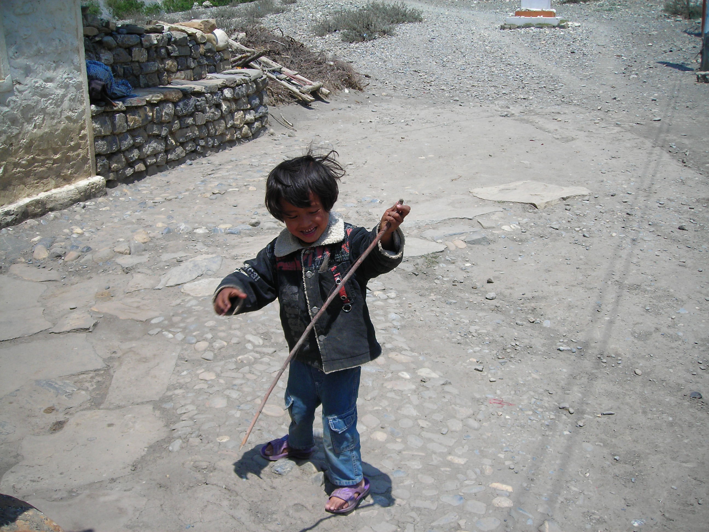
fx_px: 778
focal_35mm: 38
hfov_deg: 49.0
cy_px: 266
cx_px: 354
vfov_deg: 37.7
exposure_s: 1/180
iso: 50
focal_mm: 6.3
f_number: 6.4
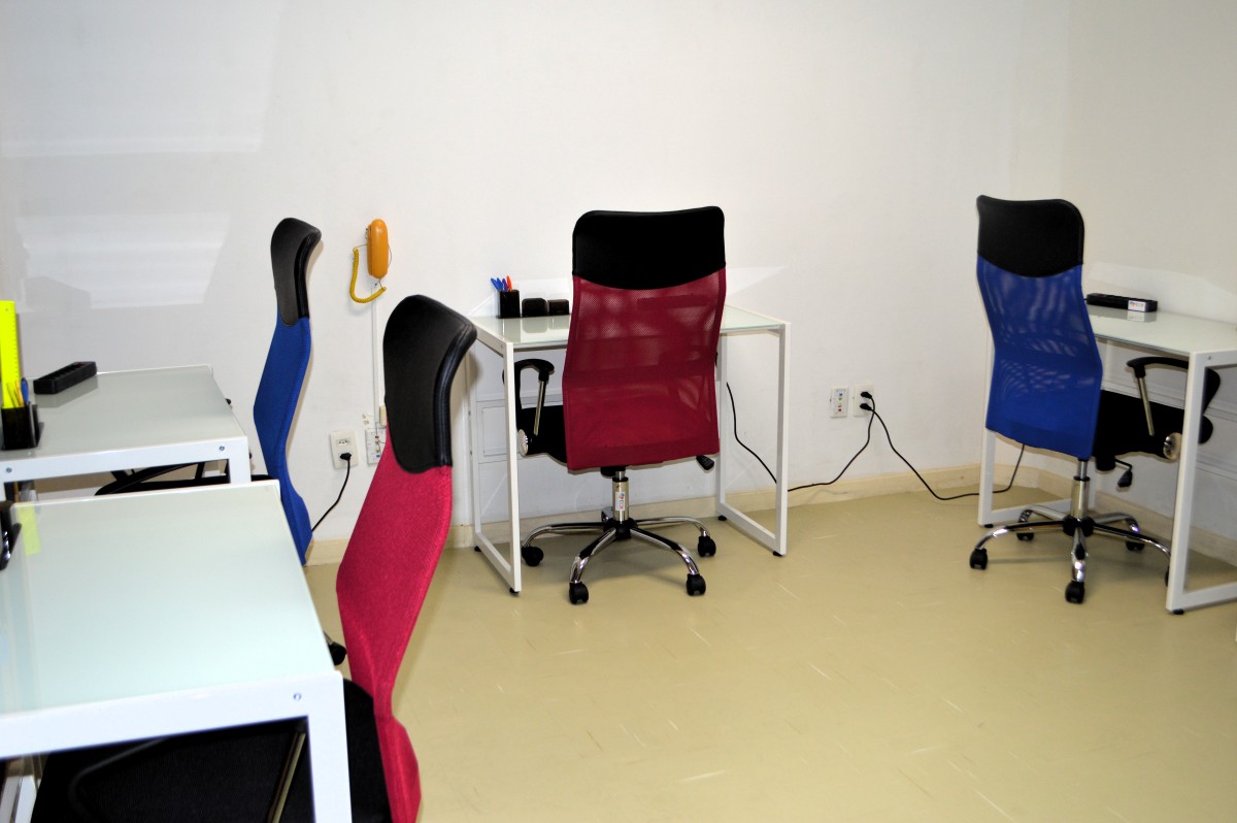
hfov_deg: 53.2
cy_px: 412
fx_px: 1236
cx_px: 618
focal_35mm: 36
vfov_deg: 36.8
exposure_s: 1/60
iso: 400
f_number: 4
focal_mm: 24
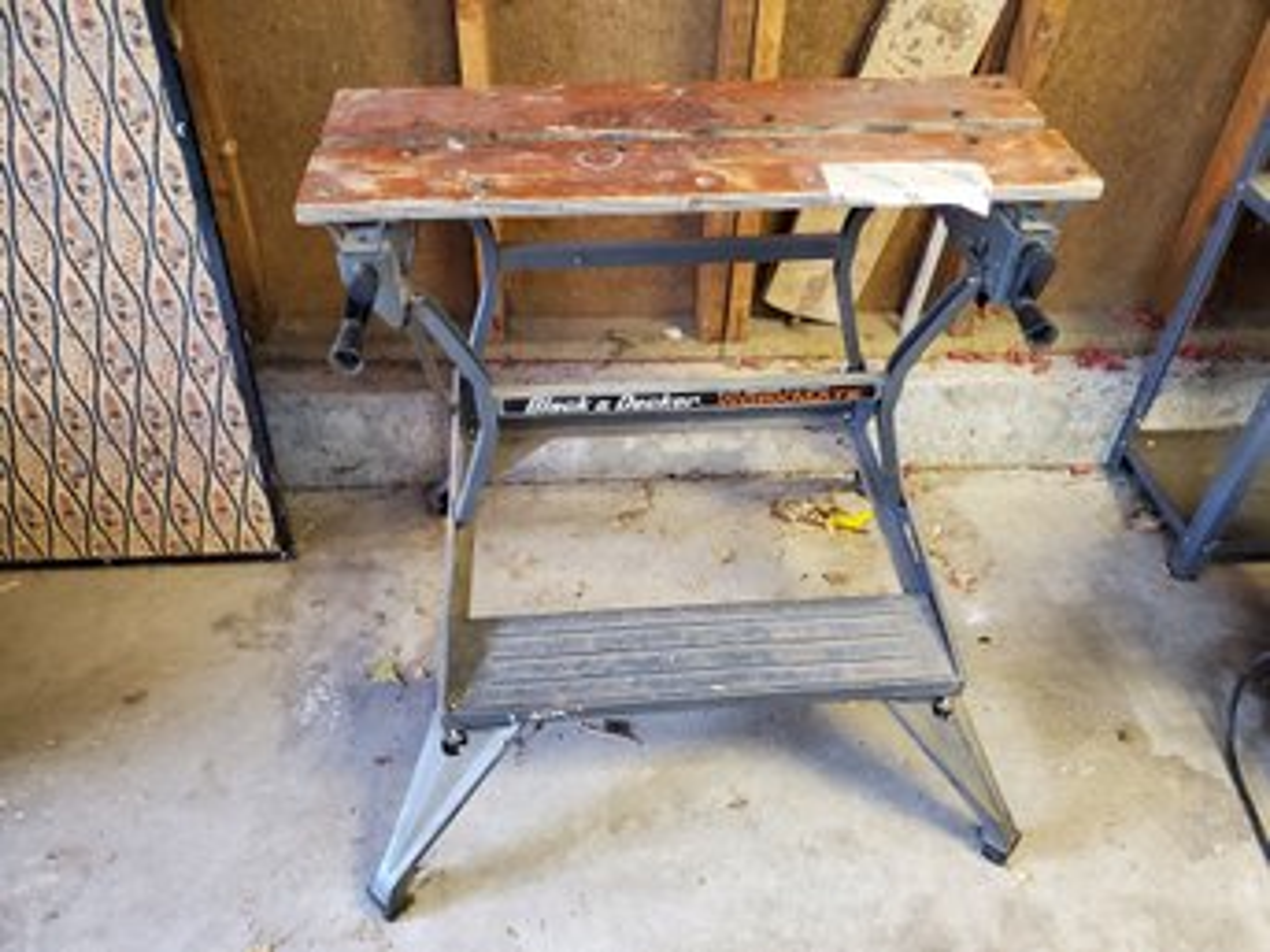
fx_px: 954
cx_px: 635
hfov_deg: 67.3
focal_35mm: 26
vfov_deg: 53.0
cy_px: 476
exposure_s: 1/40
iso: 640
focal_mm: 4.3
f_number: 2.4
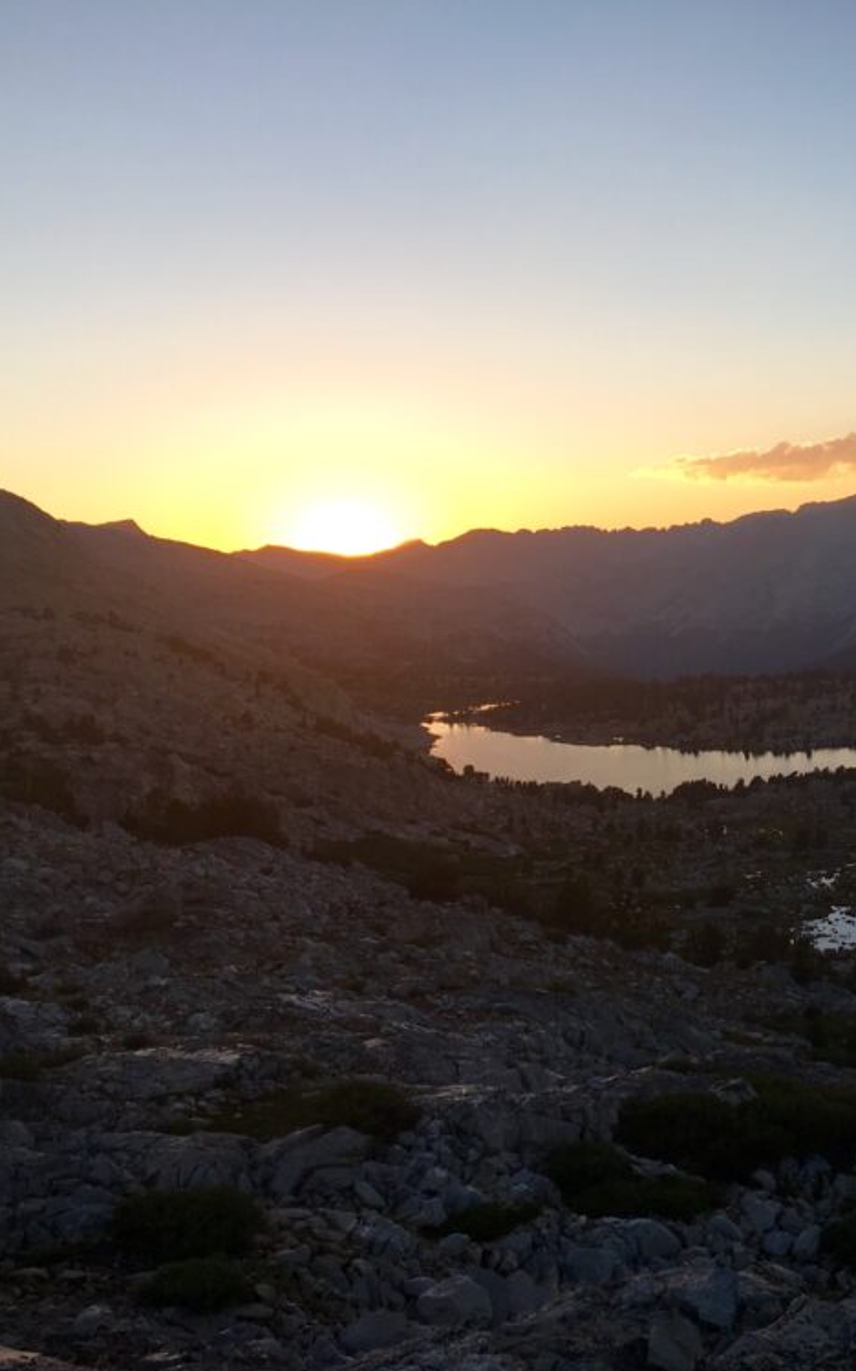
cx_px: 785
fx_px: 1568
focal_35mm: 42
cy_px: 696
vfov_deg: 47.2
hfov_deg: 29.2
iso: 25
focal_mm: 4.15
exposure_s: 1/333
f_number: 2.2
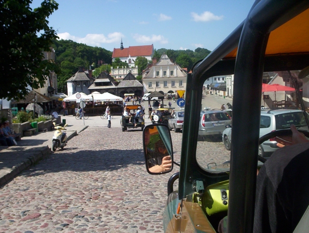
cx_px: 154
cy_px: 116
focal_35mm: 38
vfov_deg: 37.9
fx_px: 340
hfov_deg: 48.9
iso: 100
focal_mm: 4.99
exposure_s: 1/803
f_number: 4.5
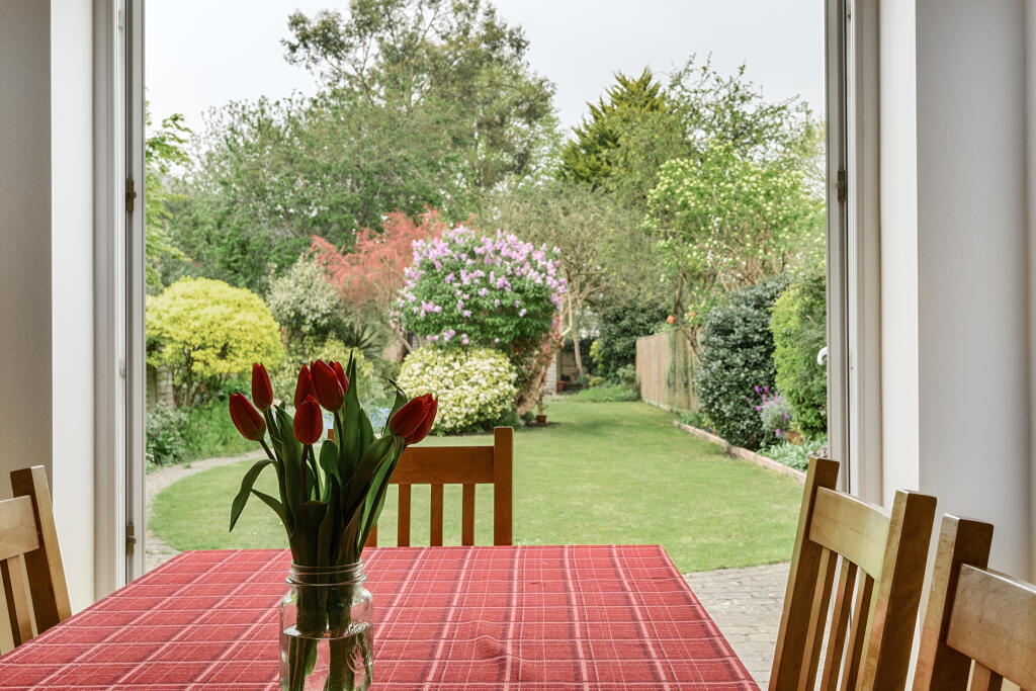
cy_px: 346
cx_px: 518
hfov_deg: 53.1
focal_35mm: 36
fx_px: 1036
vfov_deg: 36.9
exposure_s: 1/30
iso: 100
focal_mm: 24
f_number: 8
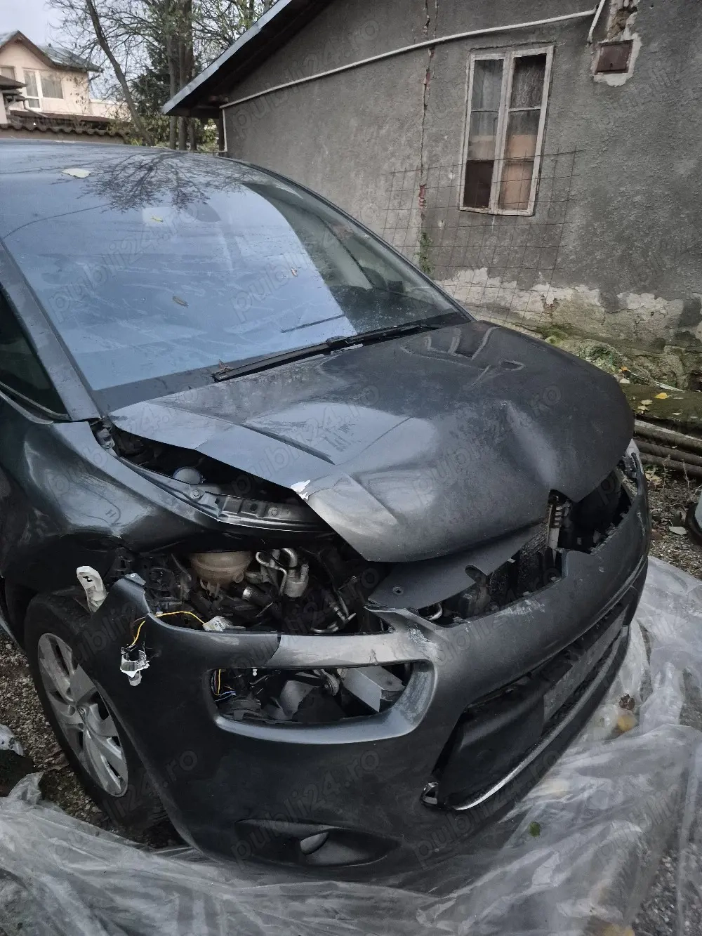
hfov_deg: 58.9
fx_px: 622
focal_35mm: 23
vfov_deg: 73.9
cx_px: 351
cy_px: 468
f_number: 1.8
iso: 1600
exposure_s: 1/33
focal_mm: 5.4
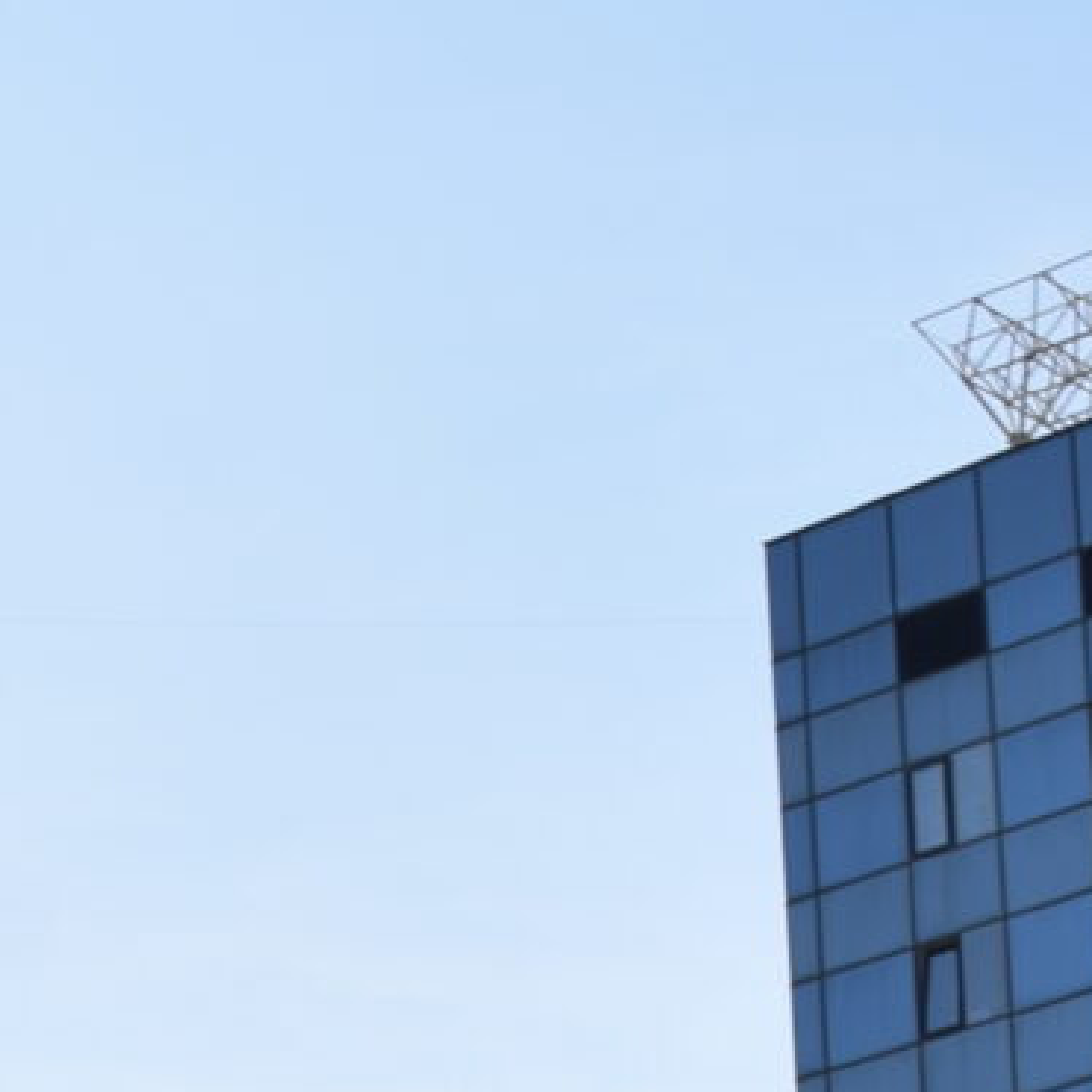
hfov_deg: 9.2
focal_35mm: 183
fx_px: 6531
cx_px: -709
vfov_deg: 9.2
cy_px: 1838
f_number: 10
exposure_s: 1/200
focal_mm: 26
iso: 100
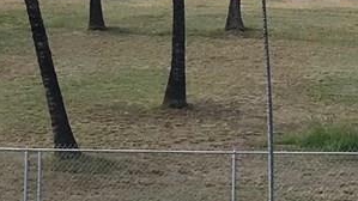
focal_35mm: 163
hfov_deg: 13.1
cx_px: 283
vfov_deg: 7.4
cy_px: -39
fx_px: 1547
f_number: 1.8
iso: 20
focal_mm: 3.99
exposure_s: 1/1808
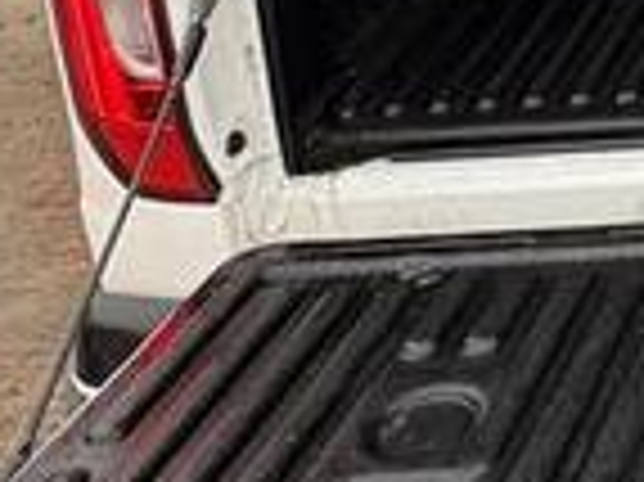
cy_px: -423
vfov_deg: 14.4
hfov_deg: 17.9
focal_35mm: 88
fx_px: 1636
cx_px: 1148
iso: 200
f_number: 2.2
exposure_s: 1/99
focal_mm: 2.22
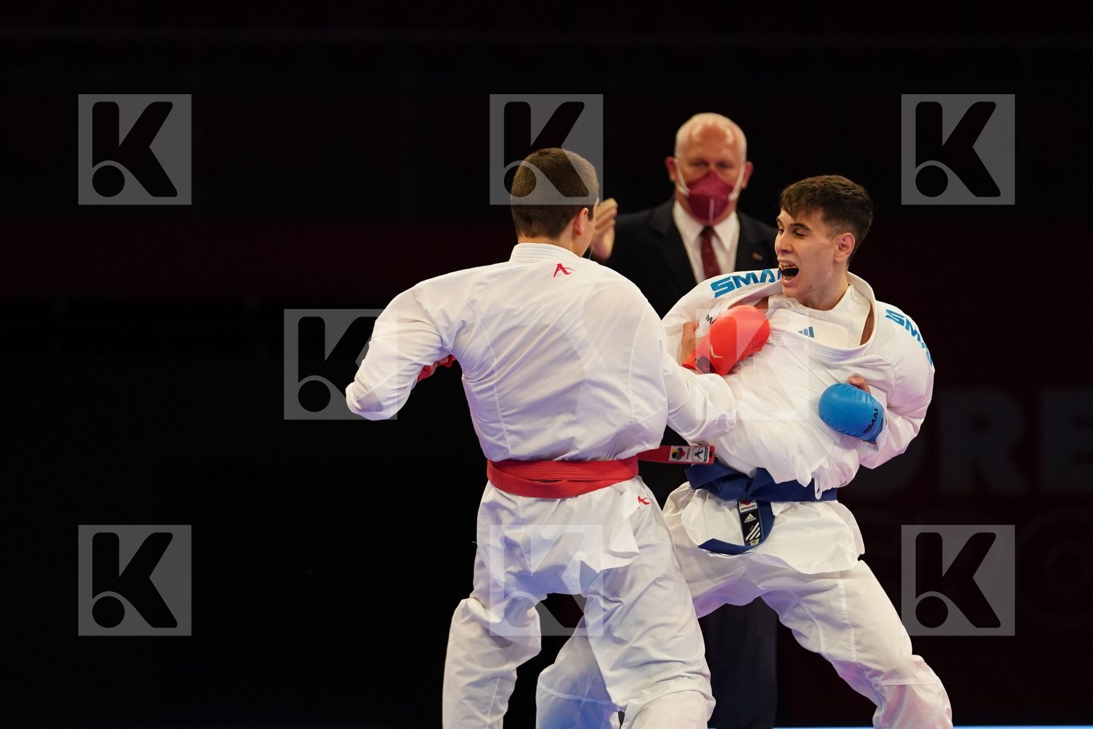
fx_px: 6679
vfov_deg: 6.2
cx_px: 546
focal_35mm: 220
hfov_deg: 9.4
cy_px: 364
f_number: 2.8
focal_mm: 147
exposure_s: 1/1000
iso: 3200
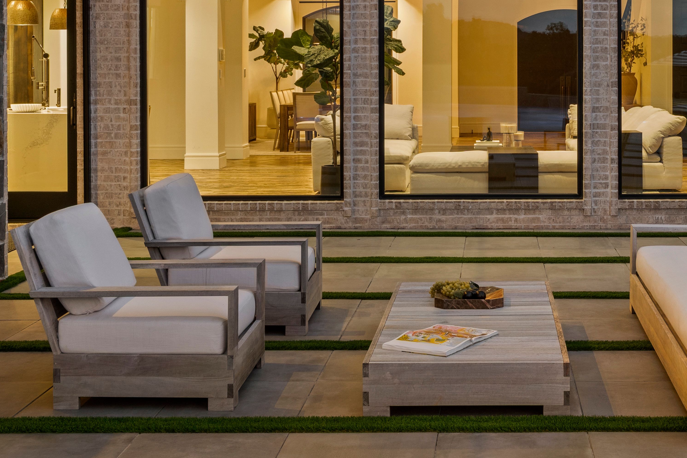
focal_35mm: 62
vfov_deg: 21.5
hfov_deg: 32.0
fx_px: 1183
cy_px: 58
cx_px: 472
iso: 400
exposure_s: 2
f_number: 8
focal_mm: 20
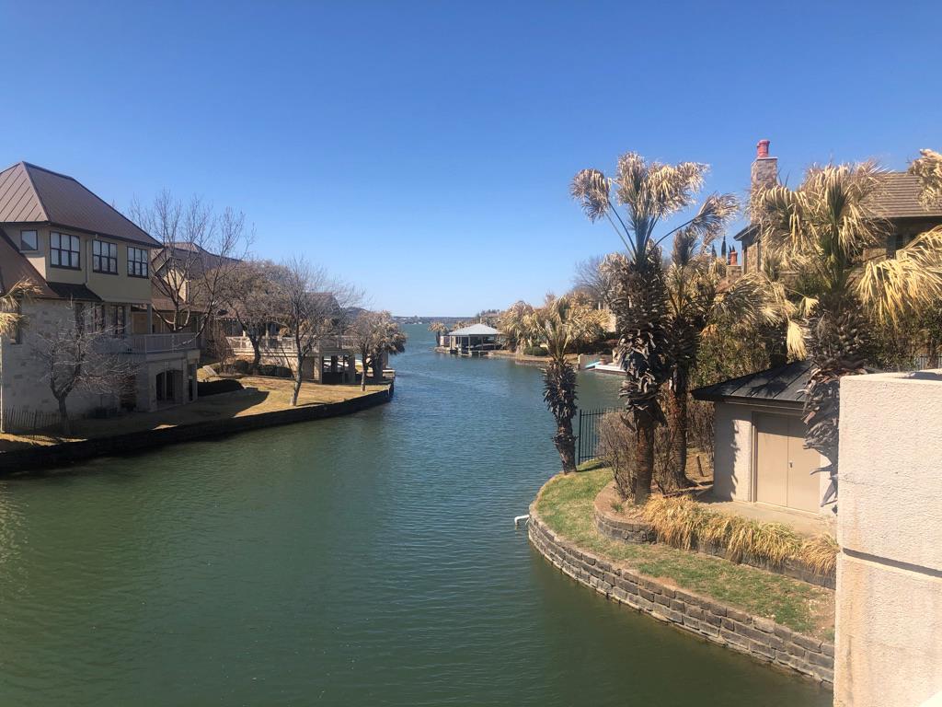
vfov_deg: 49.7
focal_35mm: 28
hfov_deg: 63.4
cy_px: 354
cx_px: 471
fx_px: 762
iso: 20
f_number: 1.8
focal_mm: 3.99
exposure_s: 1/2114
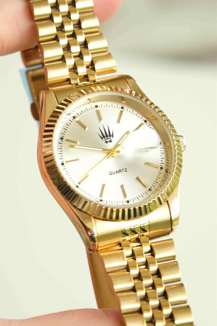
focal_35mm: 120
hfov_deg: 11.4
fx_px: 1085
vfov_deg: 17.1
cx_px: 108
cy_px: 163
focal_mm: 80
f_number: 8
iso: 250
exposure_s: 1/40
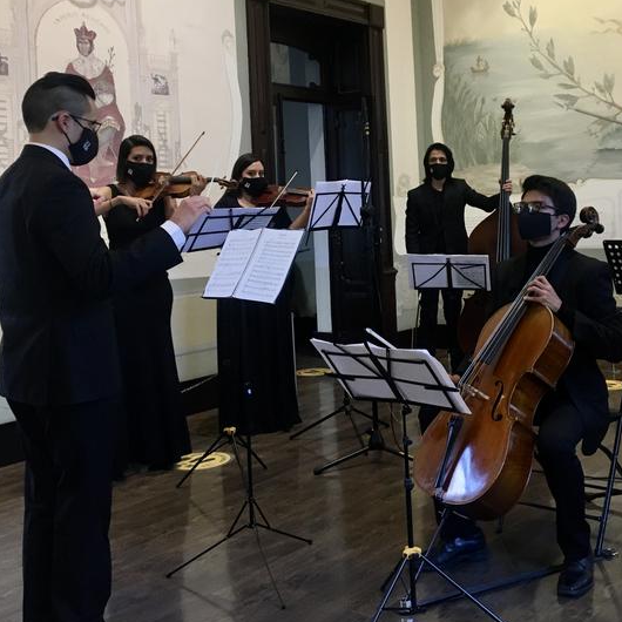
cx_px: 377
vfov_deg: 39.5
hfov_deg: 39.8
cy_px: 198
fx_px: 854
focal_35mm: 42
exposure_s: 1/30
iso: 125
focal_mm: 4.15
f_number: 2.2
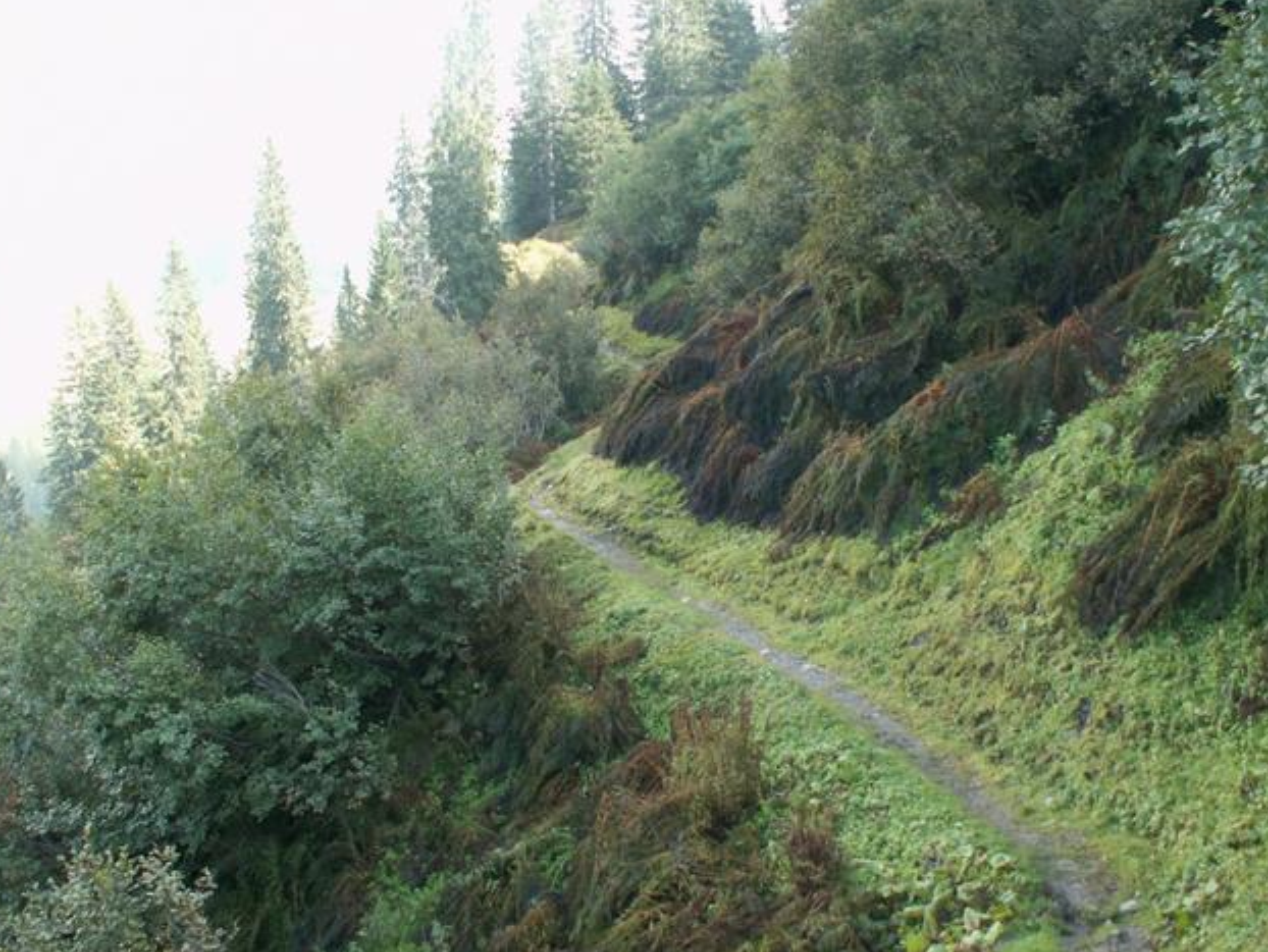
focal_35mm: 36
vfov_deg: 39.7
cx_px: 628
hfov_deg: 51.3
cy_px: 469
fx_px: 1319
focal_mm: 5.86
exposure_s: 1/30
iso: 50
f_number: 3.5
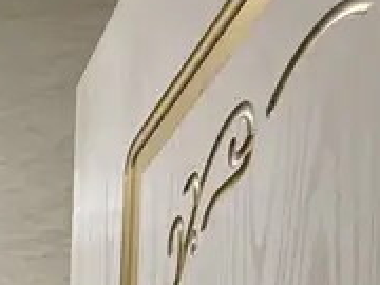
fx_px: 768
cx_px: -321
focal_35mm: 70
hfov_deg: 19.7
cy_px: 666
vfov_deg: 14.5
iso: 200
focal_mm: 2.22
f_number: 2.2
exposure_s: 1/100
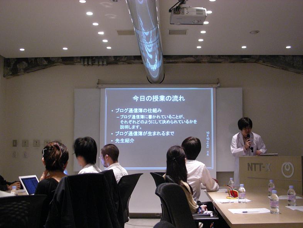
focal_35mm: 45
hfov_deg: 42.1
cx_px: 154
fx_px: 394
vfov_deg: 32.2
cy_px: 116
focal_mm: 7.4
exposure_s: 1/8
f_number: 3.5
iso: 239
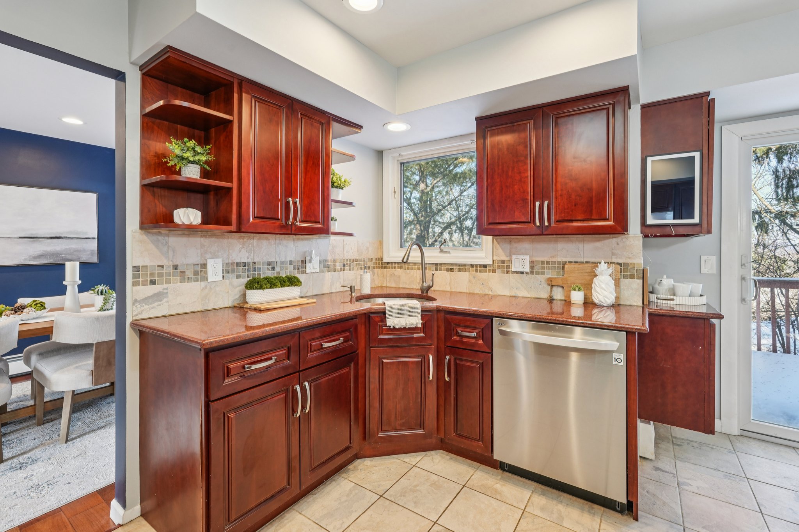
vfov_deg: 73.7
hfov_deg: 96.7
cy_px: 266
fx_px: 355
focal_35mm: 16
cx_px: 400
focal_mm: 16
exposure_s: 1/15
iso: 400
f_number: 8
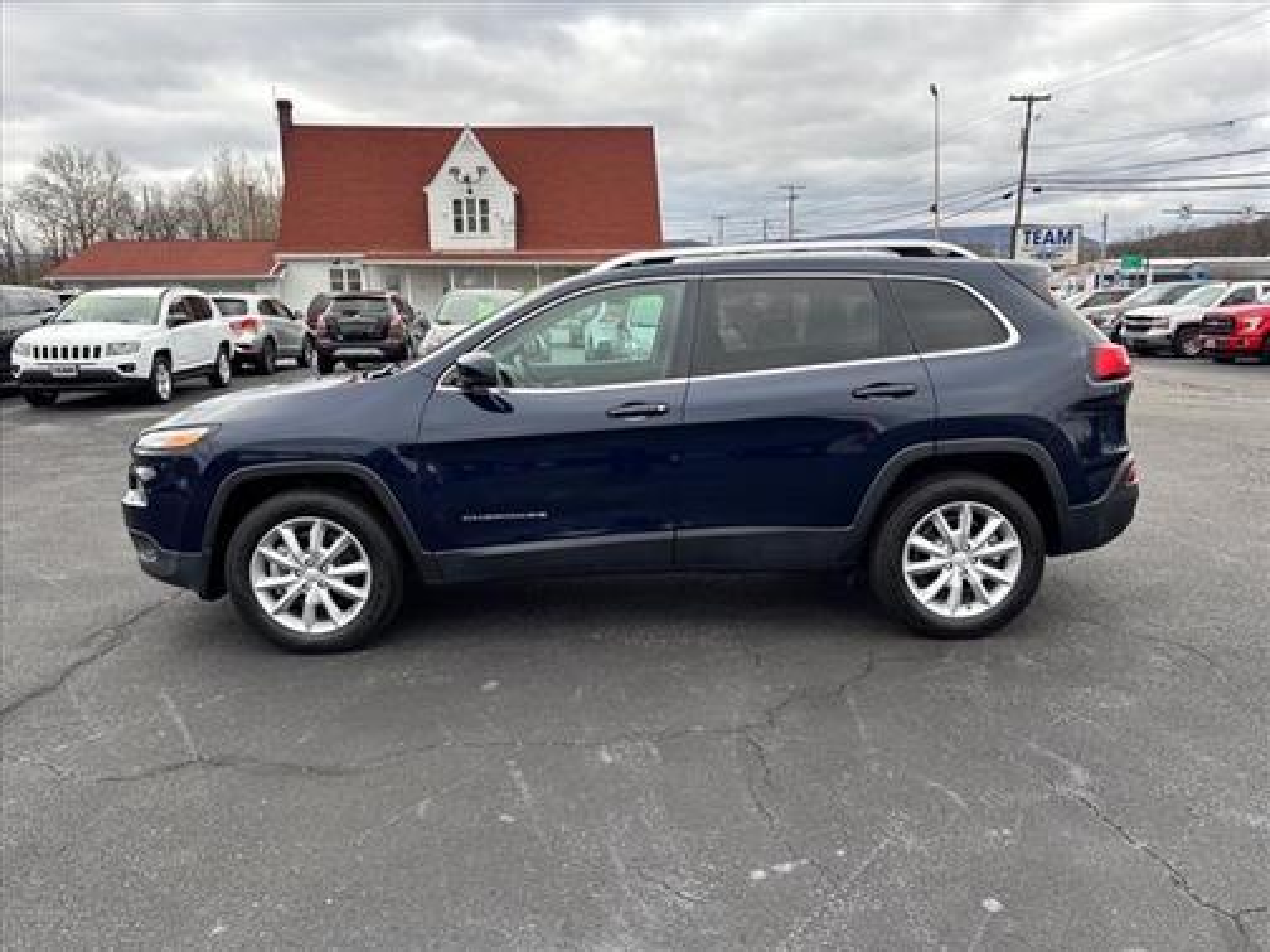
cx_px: 635
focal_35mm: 26
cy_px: 476
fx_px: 954
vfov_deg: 53.1
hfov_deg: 67.3
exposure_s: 1/517
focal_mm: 5.96
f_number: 1.6
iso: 50
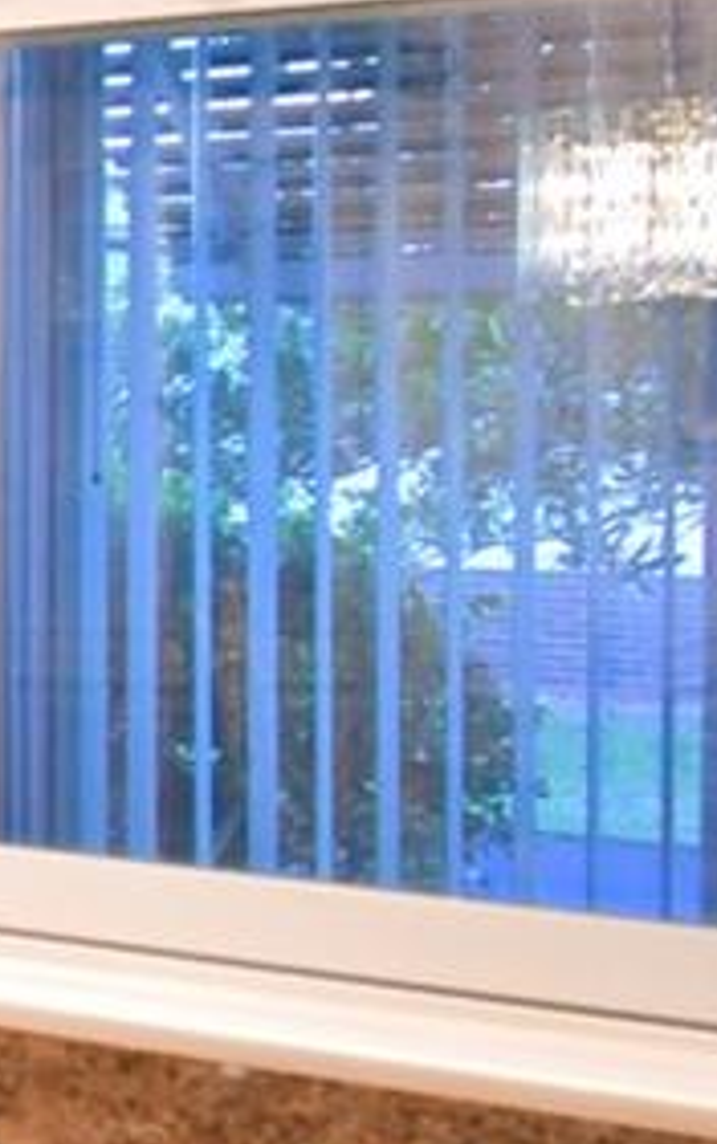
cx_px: -1923
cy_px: 427
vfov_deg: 23.7
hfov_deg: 8.9
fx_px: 2716
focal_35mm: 87
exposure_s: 1/30
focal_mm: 10
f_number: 4.5
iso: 900
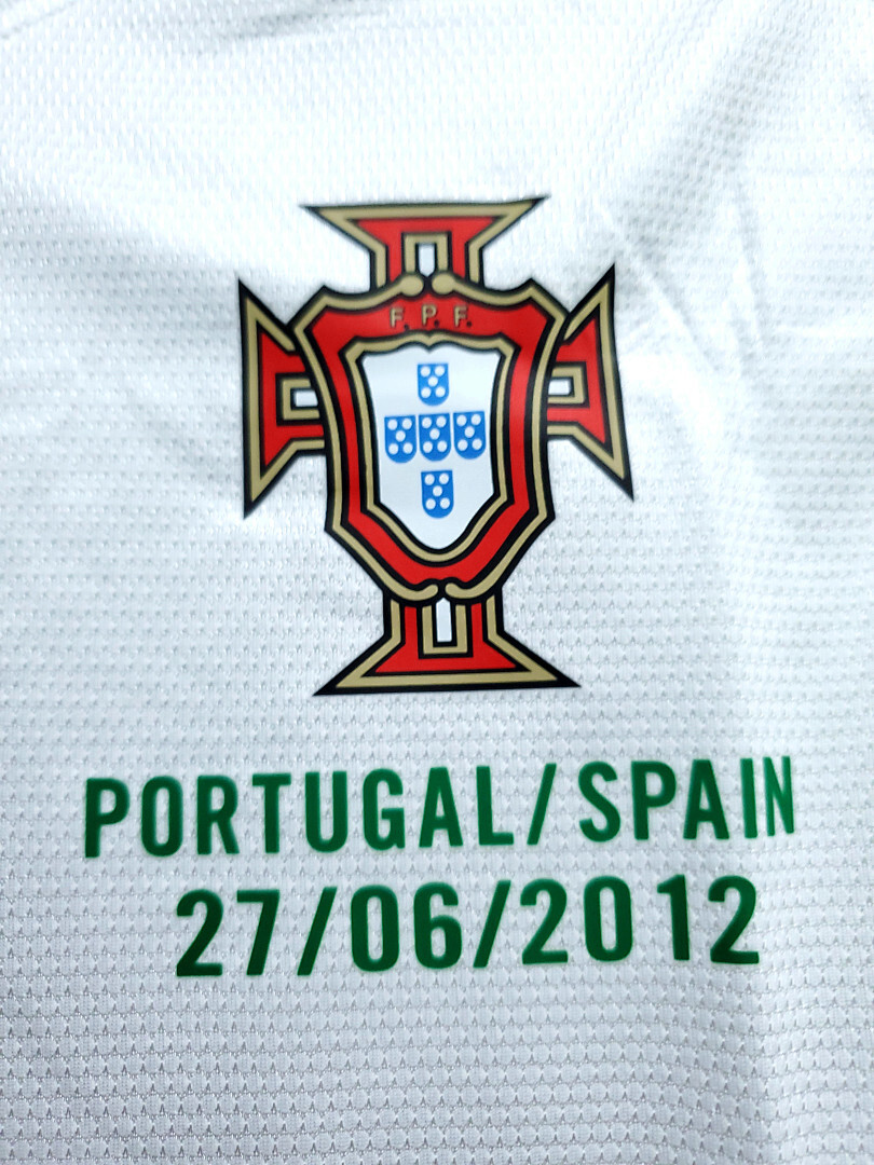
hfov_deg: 53.1
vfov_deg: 67.3
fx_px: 875
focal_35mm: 26
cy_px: 582
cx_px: 437
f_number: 1.5
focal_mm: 4.3
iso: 200
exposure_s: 1/20
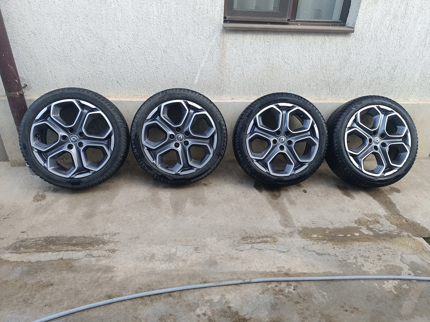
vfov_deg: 56.8
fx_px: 298
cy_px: 161
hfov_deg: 71.6
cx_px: 215
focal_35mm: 24
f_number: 1.65
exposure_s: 1/100
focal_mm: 6.14
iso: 73
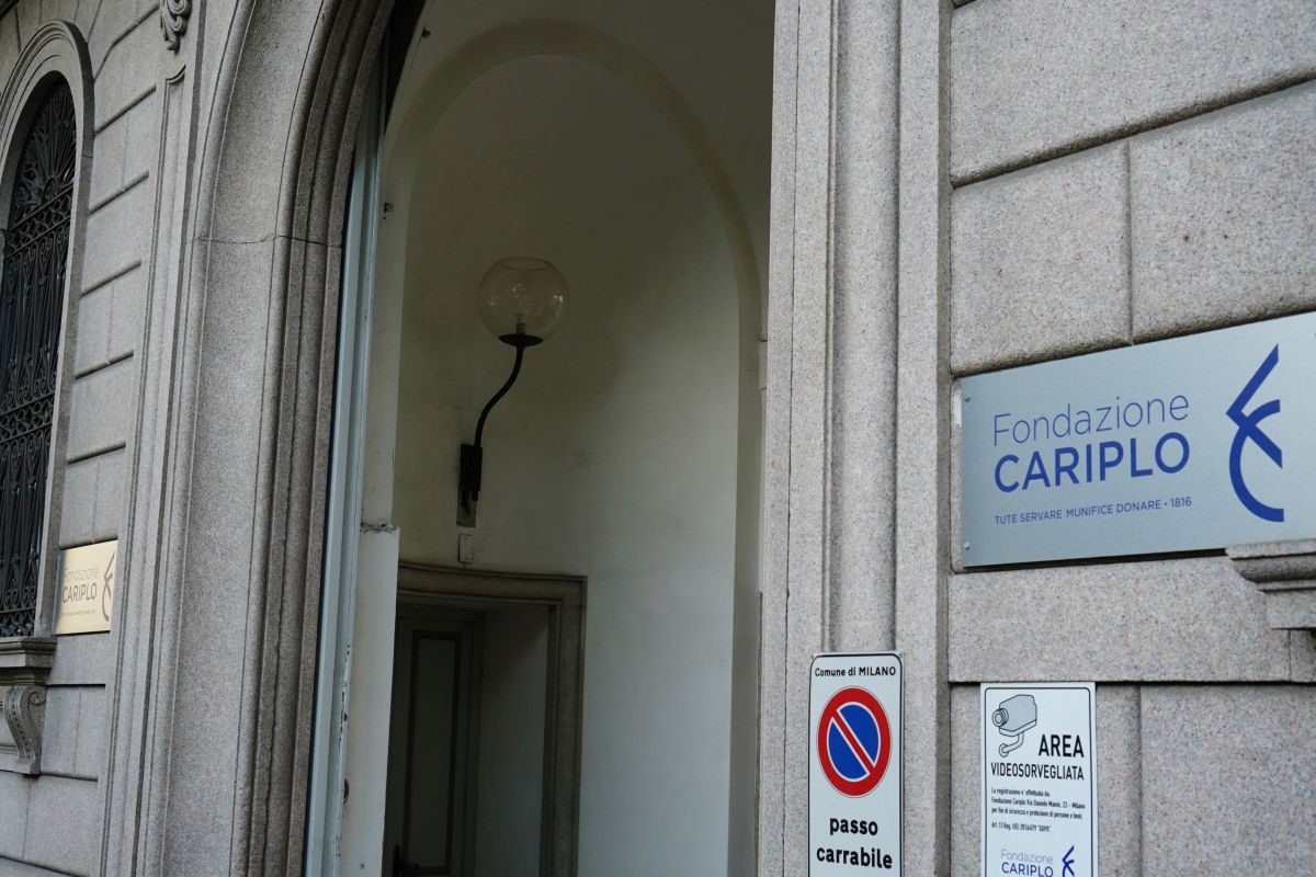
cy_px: 438
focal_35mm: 44
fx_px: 1608
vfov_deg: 30.5
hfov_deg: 44.5
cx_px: 658
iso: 800
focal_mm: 44
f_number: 6.3
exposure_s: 1/320
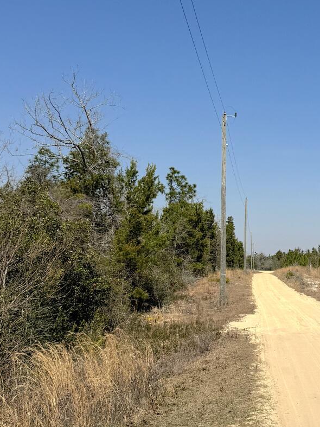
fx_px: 752
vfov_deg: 31.7
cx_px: 303
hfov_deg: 23.2
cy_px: 227
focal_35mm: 61
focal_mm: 6.86
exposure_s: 1/15152
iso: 100
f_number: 1.78
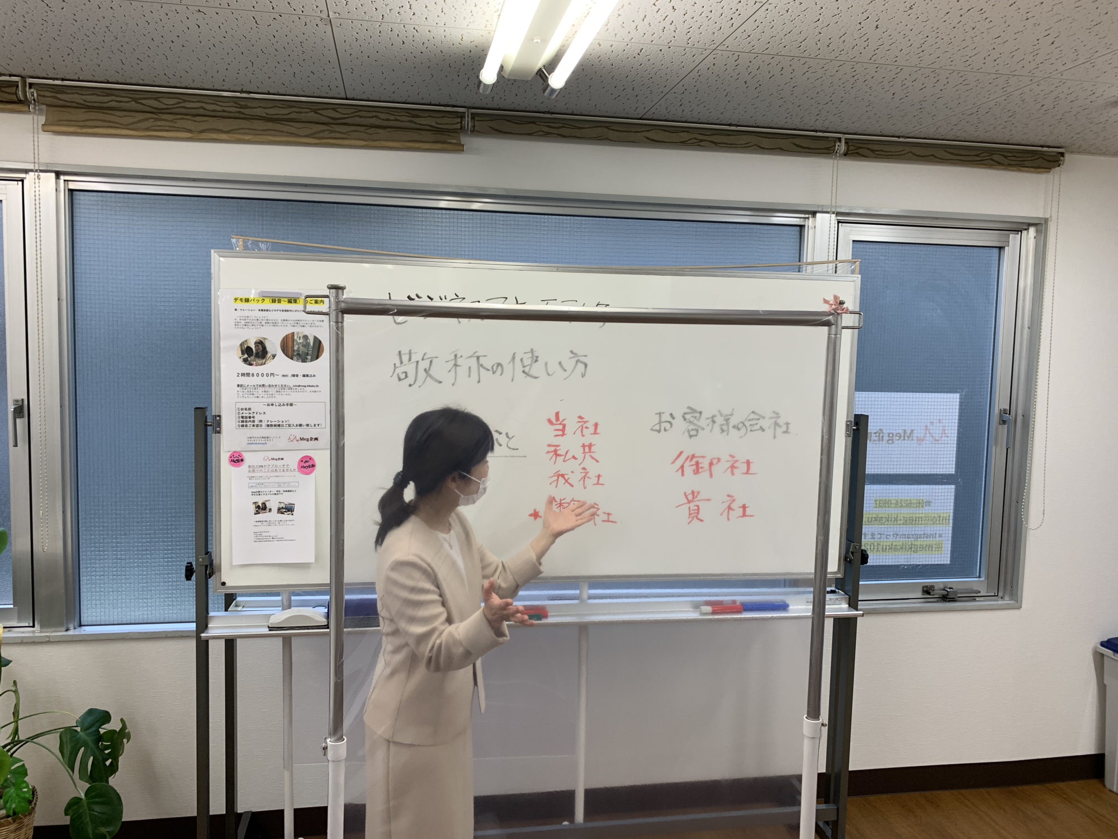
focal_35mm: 26
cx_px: 559
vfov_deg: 53.1
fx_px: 840
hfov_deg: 67.3
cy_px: 420
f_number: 1.8
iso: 64
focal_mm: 4.25
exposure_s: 1/120
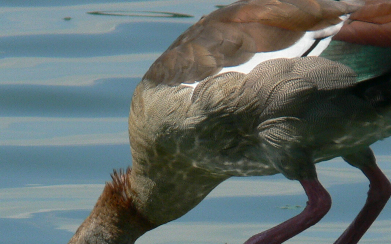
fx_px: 10378
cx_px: 281
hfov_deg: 2.2
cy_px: 202
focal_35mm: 974
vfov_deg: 1.3
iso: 80
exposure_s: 1/400
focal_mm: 88.8
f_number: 6.3
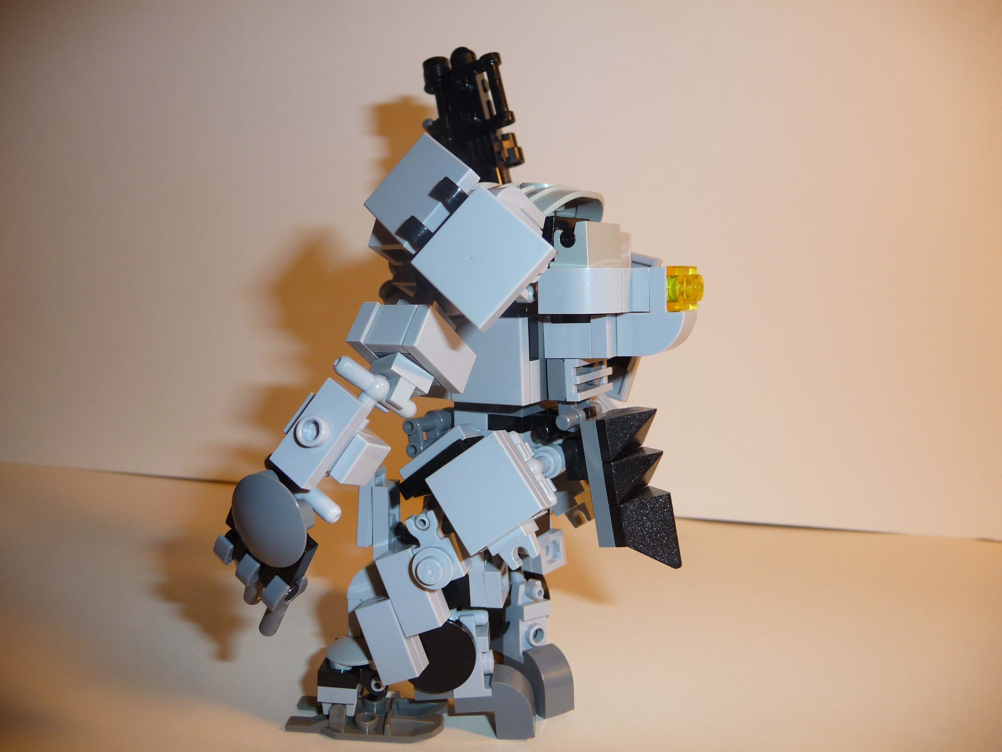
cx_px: 501
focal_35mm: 28
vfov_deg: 49.7
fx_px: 810
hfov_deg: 63.4
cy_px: 376
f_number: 3.3
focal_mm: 4.7
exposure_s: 1/30
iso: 100
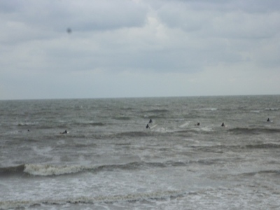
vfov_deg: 13.2
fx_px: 906
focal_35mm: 112
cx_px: 140
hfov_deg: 17.6
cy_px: 105
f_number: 6.5
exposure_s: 1/125
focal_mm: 20
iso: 320
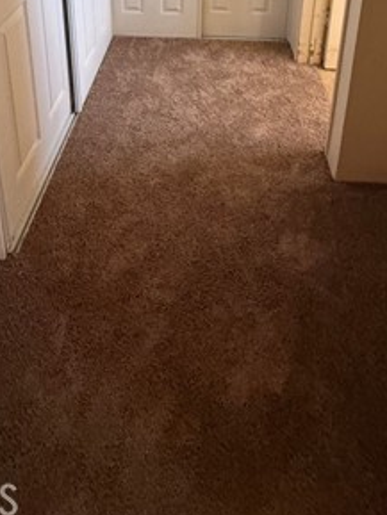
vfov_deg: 45.0
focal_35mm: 31
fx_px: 462
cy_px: -45
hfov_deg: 45.5
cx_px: 189
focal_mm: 2.22
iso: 320
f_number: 2.2
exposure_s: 1/81
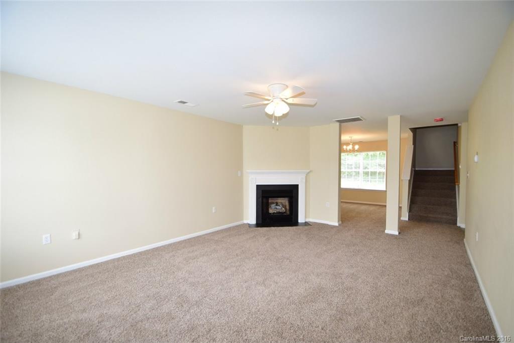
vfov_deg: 77.3
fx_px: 214
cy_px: 172
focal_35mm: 15
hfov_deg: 100.4
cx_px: 257
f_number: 4
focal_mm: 10
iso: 400
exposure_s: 1/80
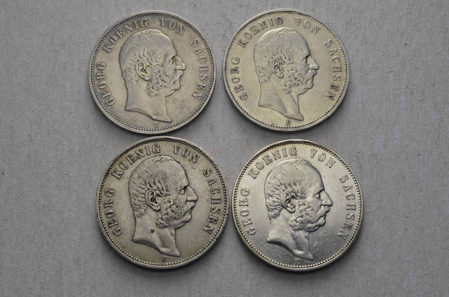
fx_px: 653
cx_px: 224
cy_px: 148
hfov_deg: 37.9
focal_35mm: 52
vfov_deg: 25.6
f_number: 14
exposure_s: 1/250
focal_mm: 35
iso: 400
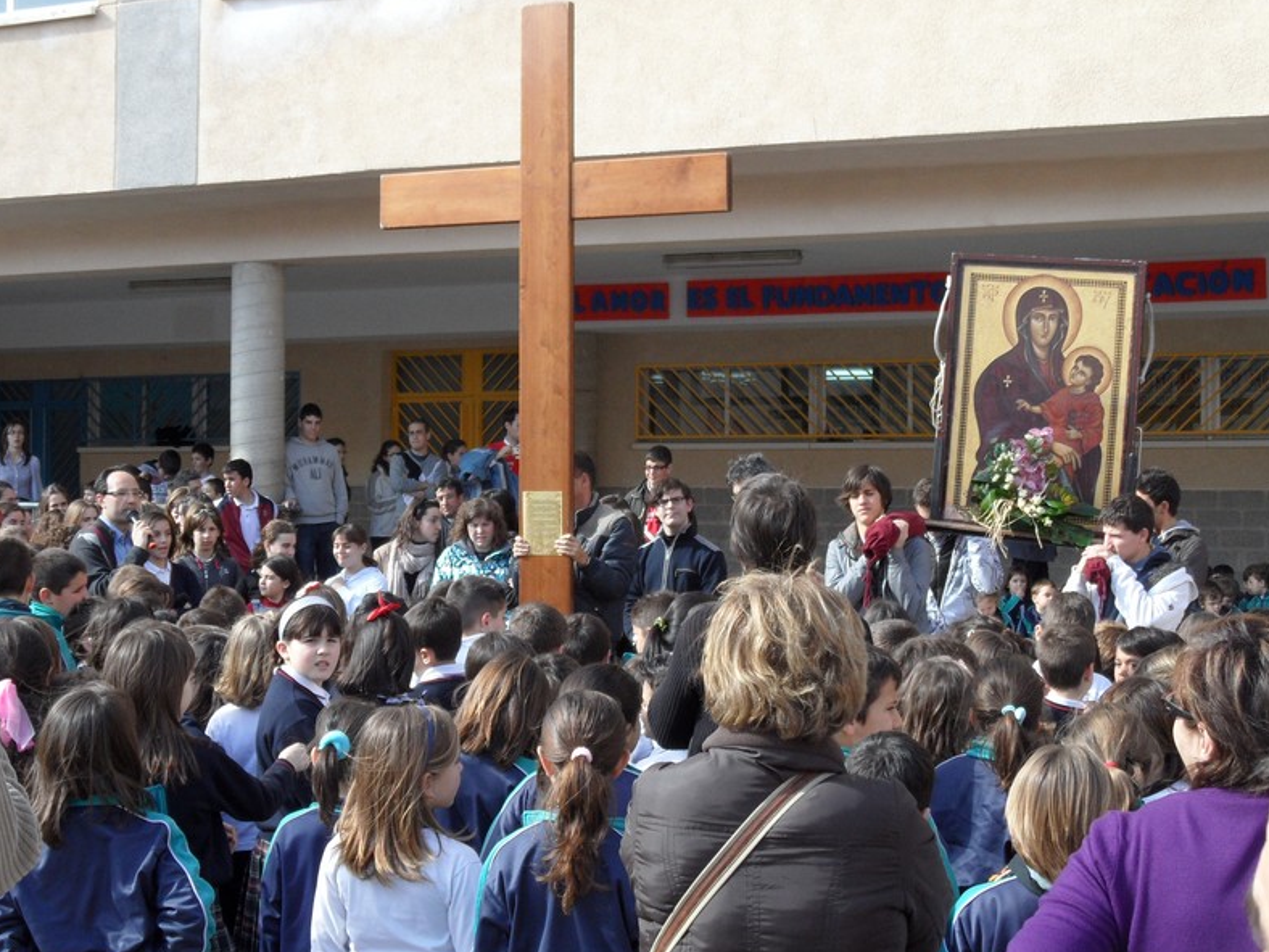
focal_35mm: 52
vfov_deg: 28.0
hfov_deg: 36.8
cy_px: 504
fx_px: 1906
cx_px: 609
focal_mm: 6.5
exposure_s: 1/250
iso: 80
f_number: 3.6
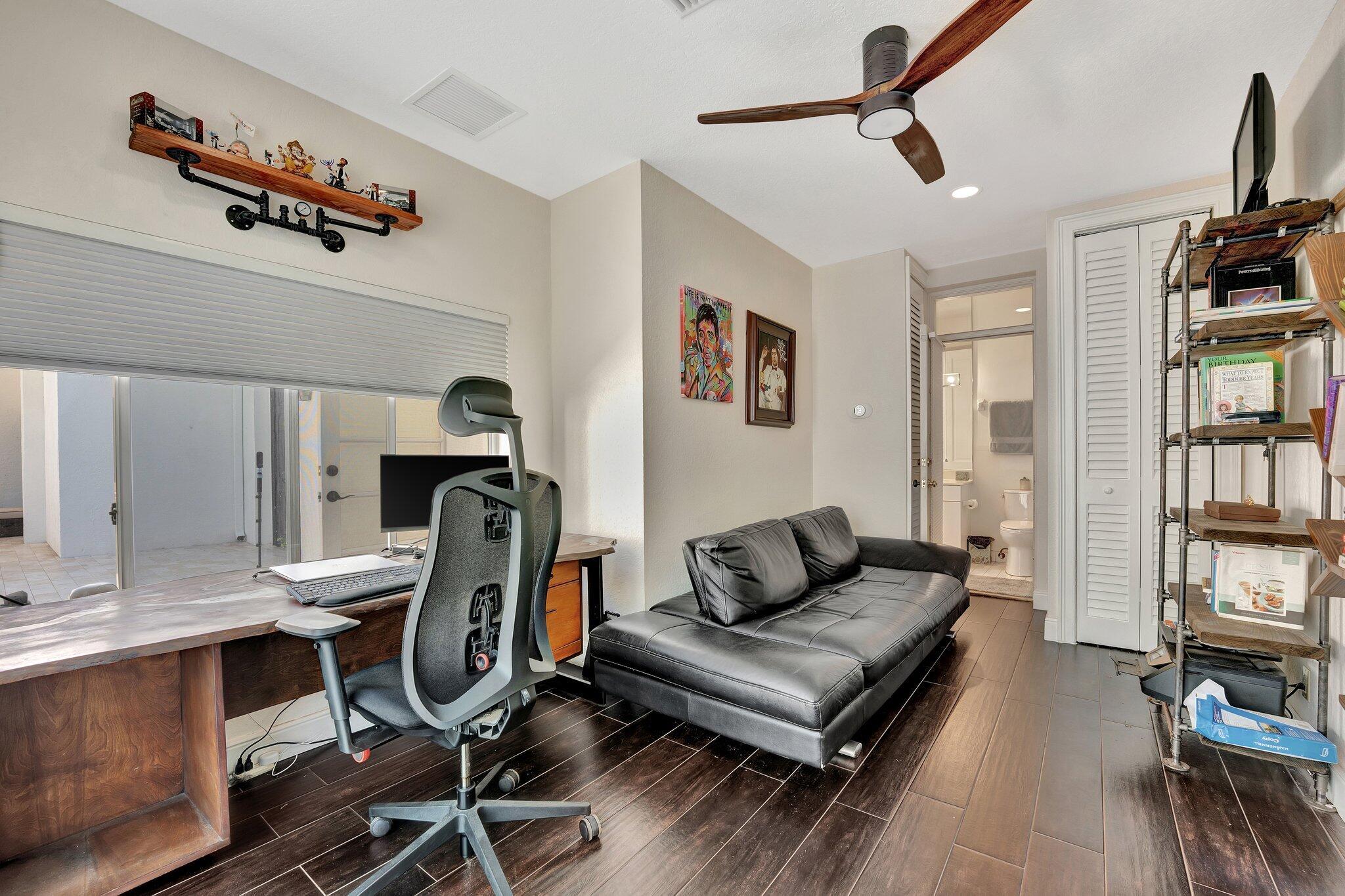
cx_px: 672
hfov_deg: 101.2
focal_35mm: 15
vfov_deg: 78.1
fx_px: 553
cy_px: 448
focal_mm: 14.8
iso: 500
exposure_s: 1/5
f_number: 8
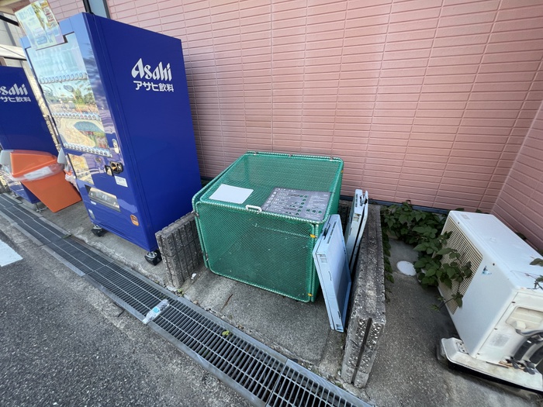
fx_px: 204
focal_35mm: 13
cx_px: 272
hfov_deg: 106.2
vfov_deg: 89.9
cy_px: 204
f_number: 1.8
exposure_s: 1/99
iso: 32
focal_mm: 1.57
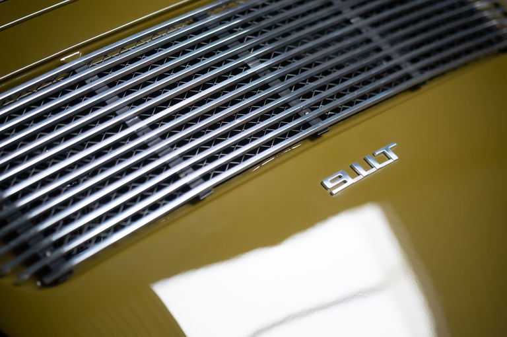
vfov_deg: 41.0
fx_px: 450
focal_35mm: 32
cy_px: 168
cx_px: 254
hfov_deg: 58.8
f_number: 2.8
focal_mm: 32
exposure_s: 1/8000
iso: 800
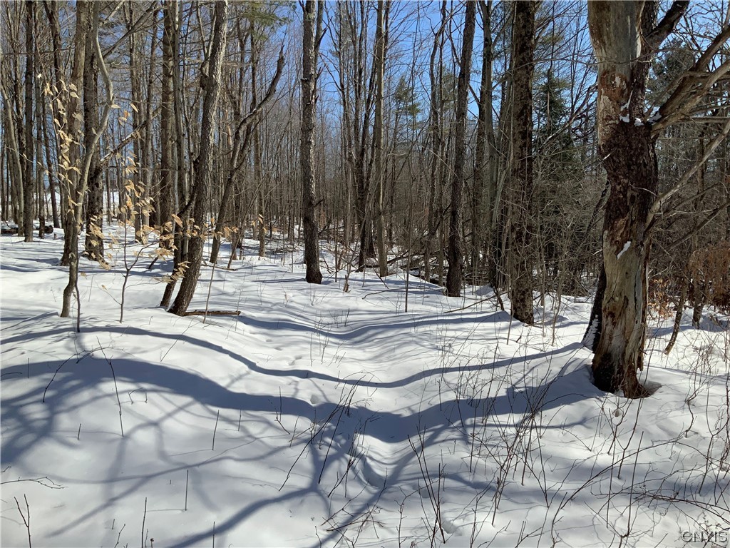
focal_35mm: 29
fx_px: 612
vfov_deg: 48.2
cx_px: 365
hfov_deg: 61.7
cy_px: 274
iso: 20
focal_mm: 3
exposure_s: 1/4405
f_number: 1.8
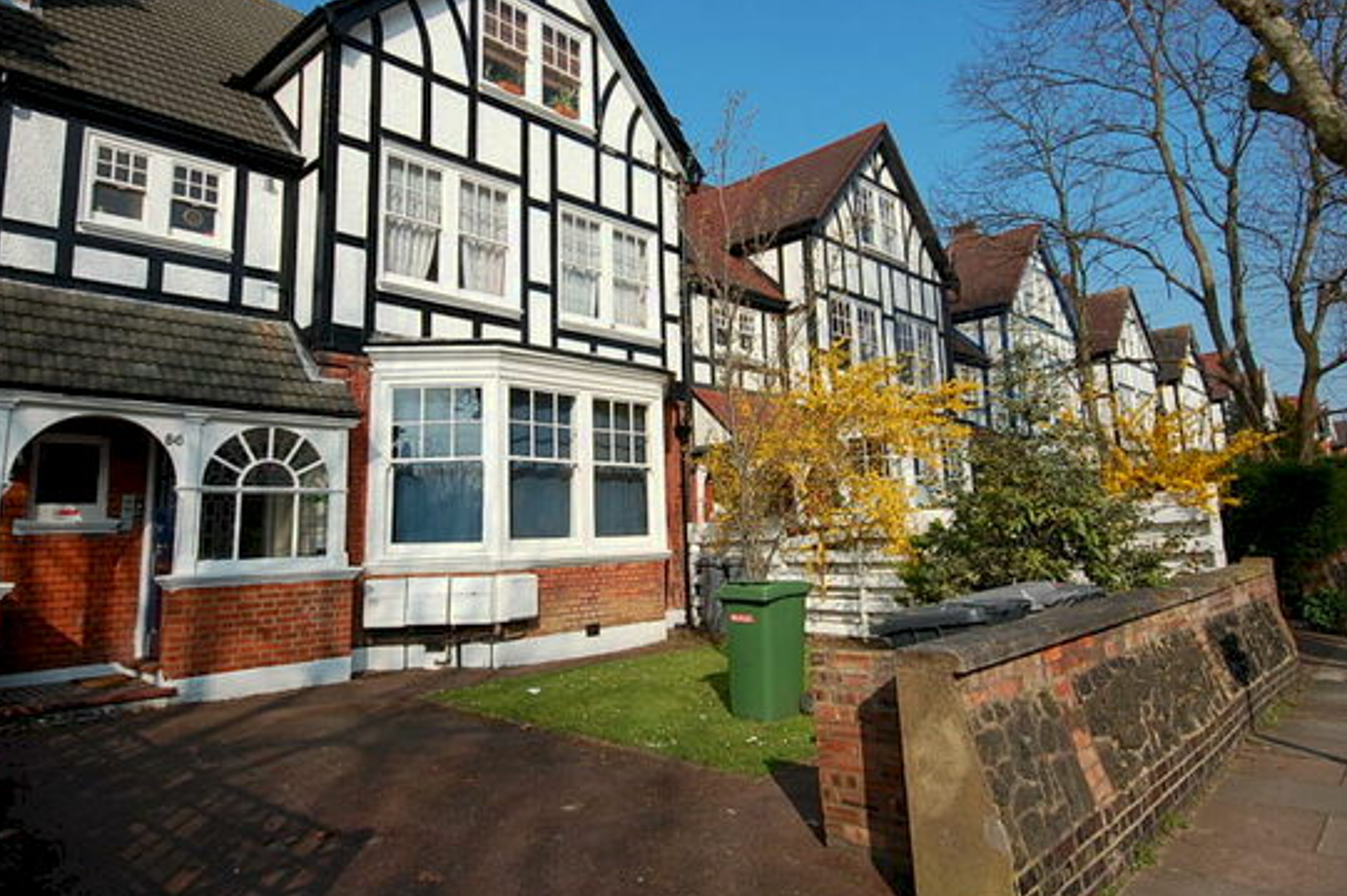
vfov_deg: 56.3
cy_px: 391
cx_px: 675
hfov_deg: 77.8
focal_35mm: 22
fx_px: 835
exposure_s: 1/320
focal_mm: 11.5
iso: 200
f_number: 9
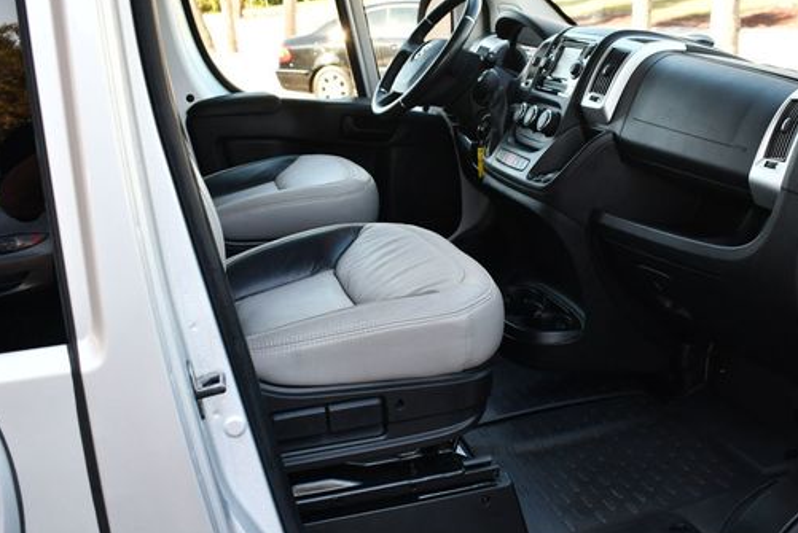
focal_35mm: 46
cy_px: 278
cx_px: 452
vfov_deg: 29.3
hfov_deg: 42.6
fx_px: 1021
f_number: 4
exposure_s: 1/250
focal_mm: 18
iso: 400
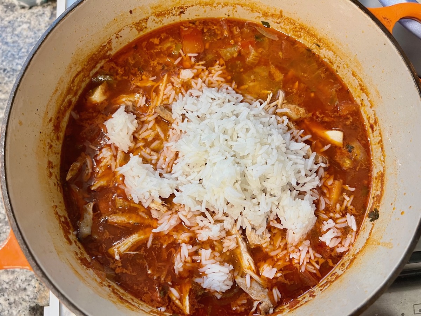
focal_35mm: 26
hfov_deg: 67.3
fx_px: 316
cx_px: 210
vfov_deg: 53.1
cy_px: 158
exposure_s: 1/60
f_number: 1.5
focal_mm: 5.7
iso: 80
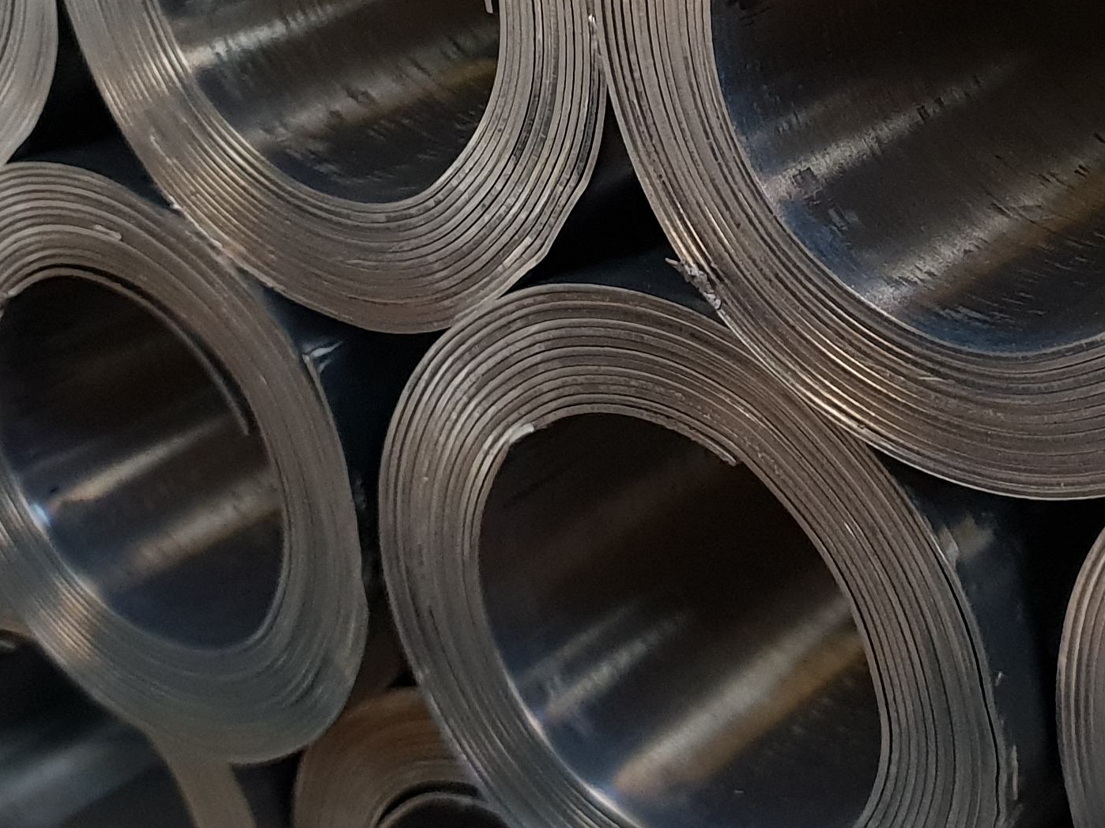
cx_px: 815
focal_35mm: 75
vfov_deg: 19.5
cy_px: 187
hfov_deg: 25.7
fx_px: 2394
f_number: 1.5
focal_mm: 4.3
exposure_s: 1/33
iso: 320
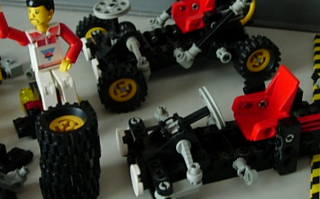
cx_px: 168
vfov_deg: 19.7
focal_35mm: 66
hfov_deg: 31.1
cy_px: 105
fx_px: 575
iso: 200
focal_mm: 7.8
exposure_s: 1/11.6
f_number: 2.8
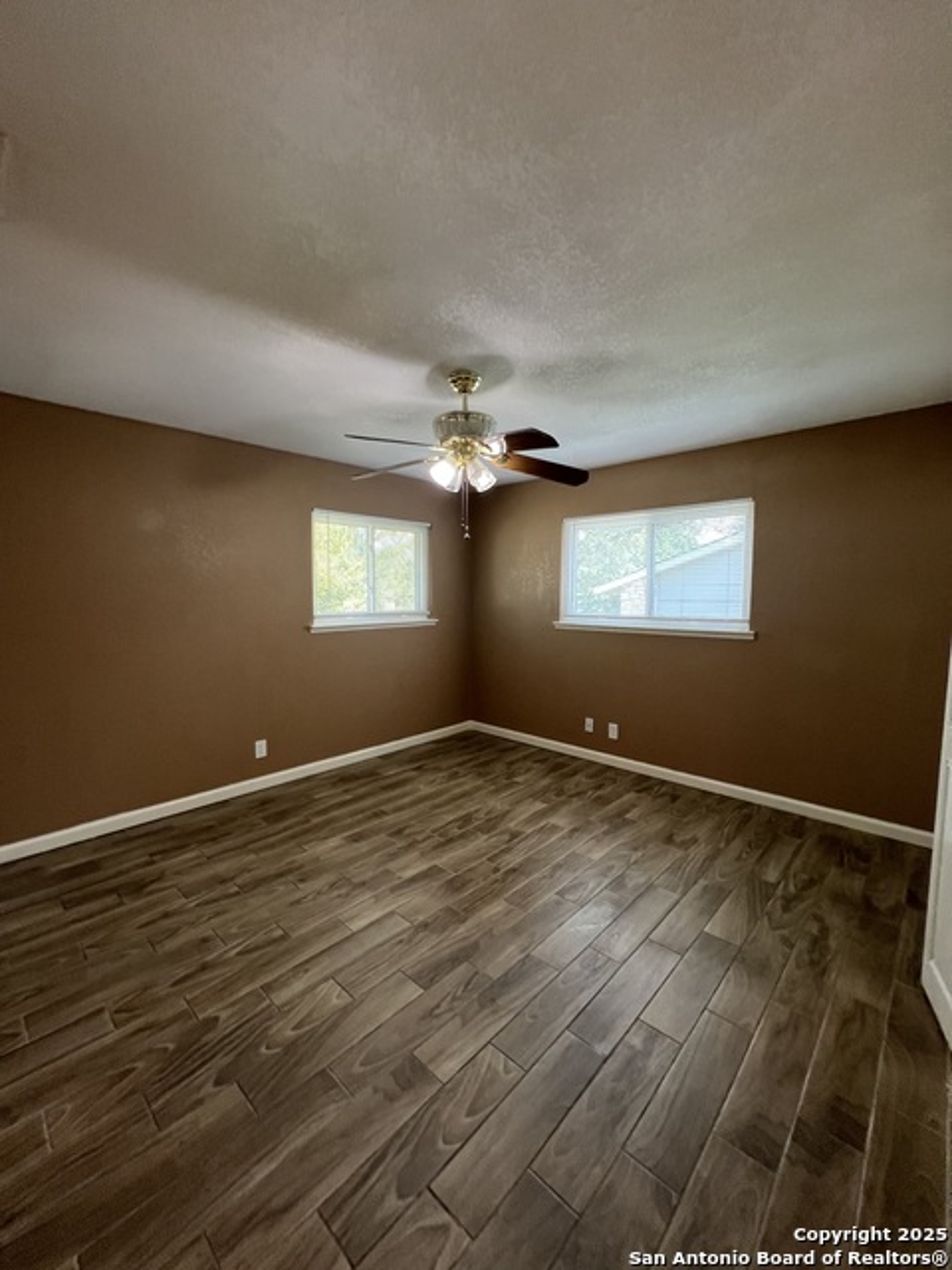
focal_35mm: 13
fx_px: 477
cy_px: 635
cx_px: 476
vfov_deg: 106.2
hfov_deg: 89.9
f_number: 1.8
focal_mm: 1.57
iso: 250
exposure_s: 1/120
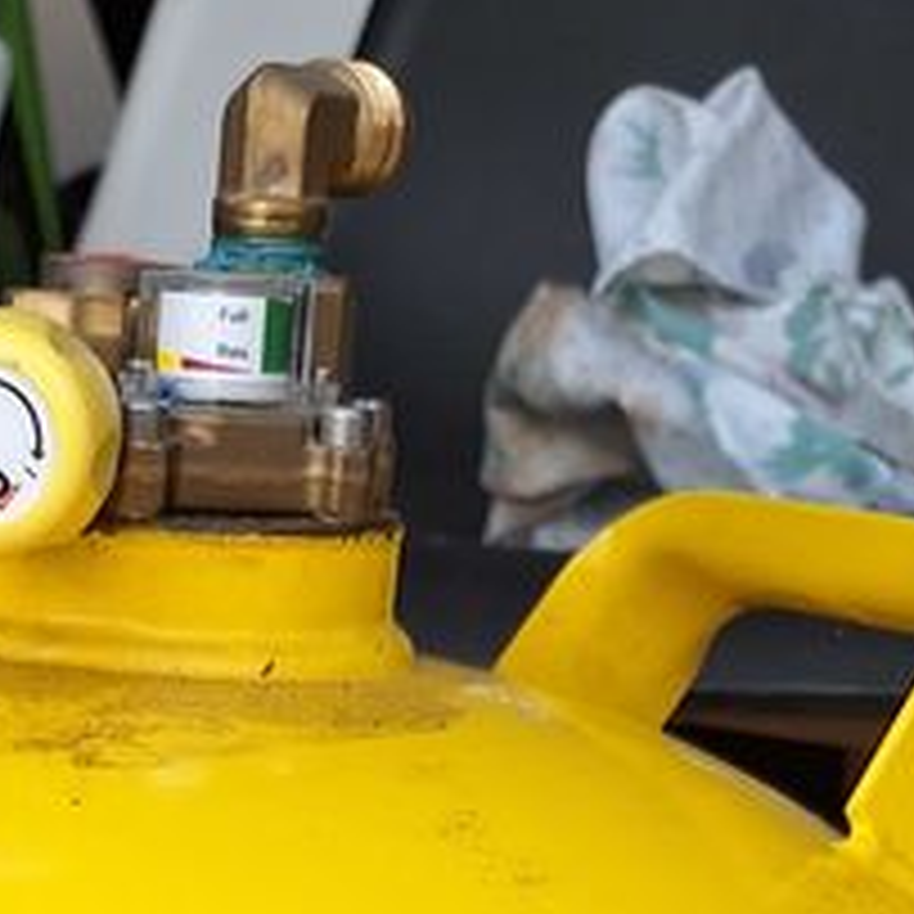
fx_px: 2987
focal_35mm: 100
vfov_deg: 14.7
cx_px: 117
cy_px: 1765
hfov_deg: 17.2
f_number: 1.8
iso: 40
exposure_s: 1/144
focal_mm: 5.54
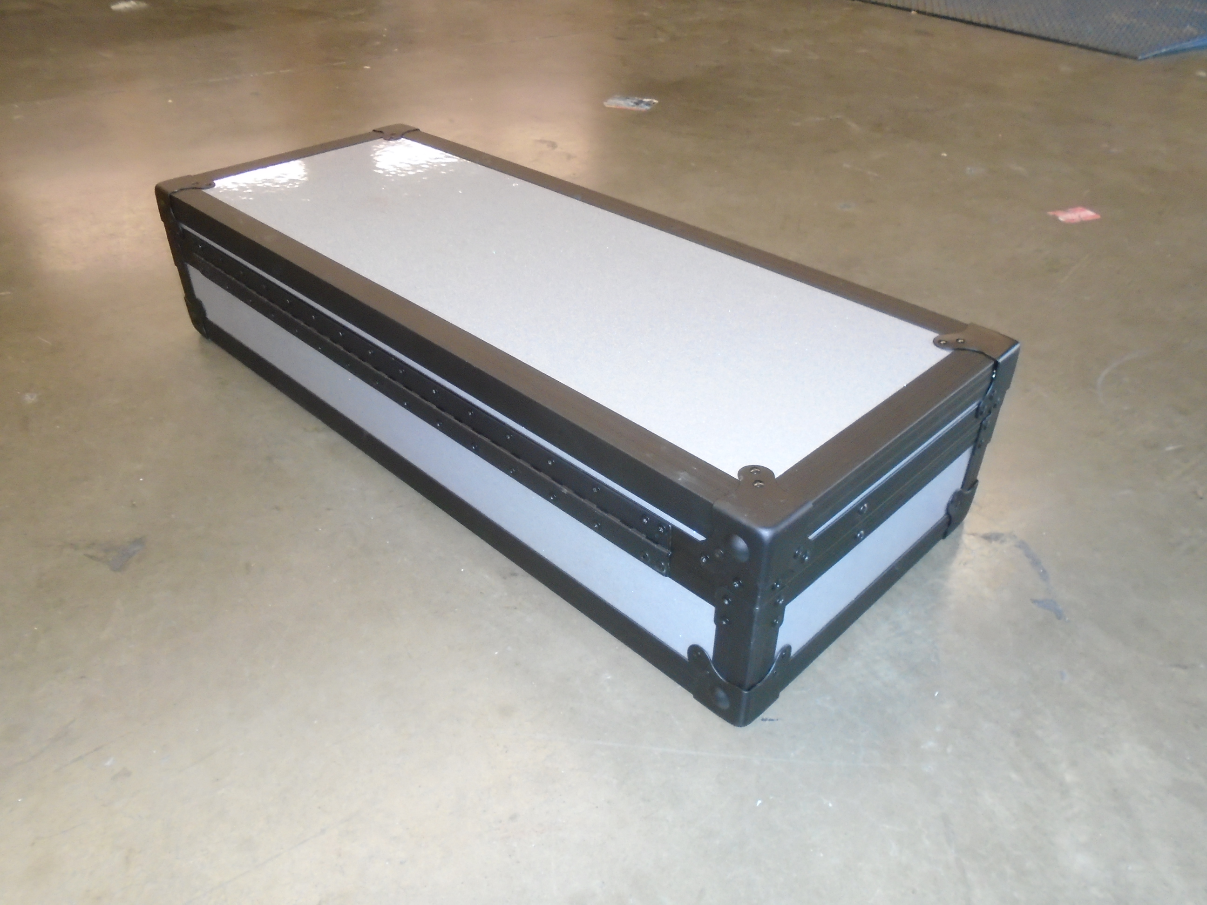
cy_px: 452
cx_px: 604
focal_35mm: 26
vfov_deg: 53.1
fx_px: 907
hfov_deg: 67.3
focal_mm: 4.6
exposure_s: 1/30
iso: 400
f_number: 3.2
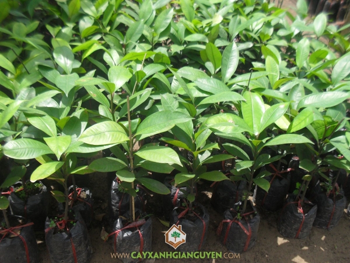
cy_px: 132
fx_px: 354
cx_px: 175
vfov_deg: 40.7
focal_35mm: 35
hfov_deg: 52.6
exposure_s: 1/180
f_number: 3.2
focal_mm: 6.3
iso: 100
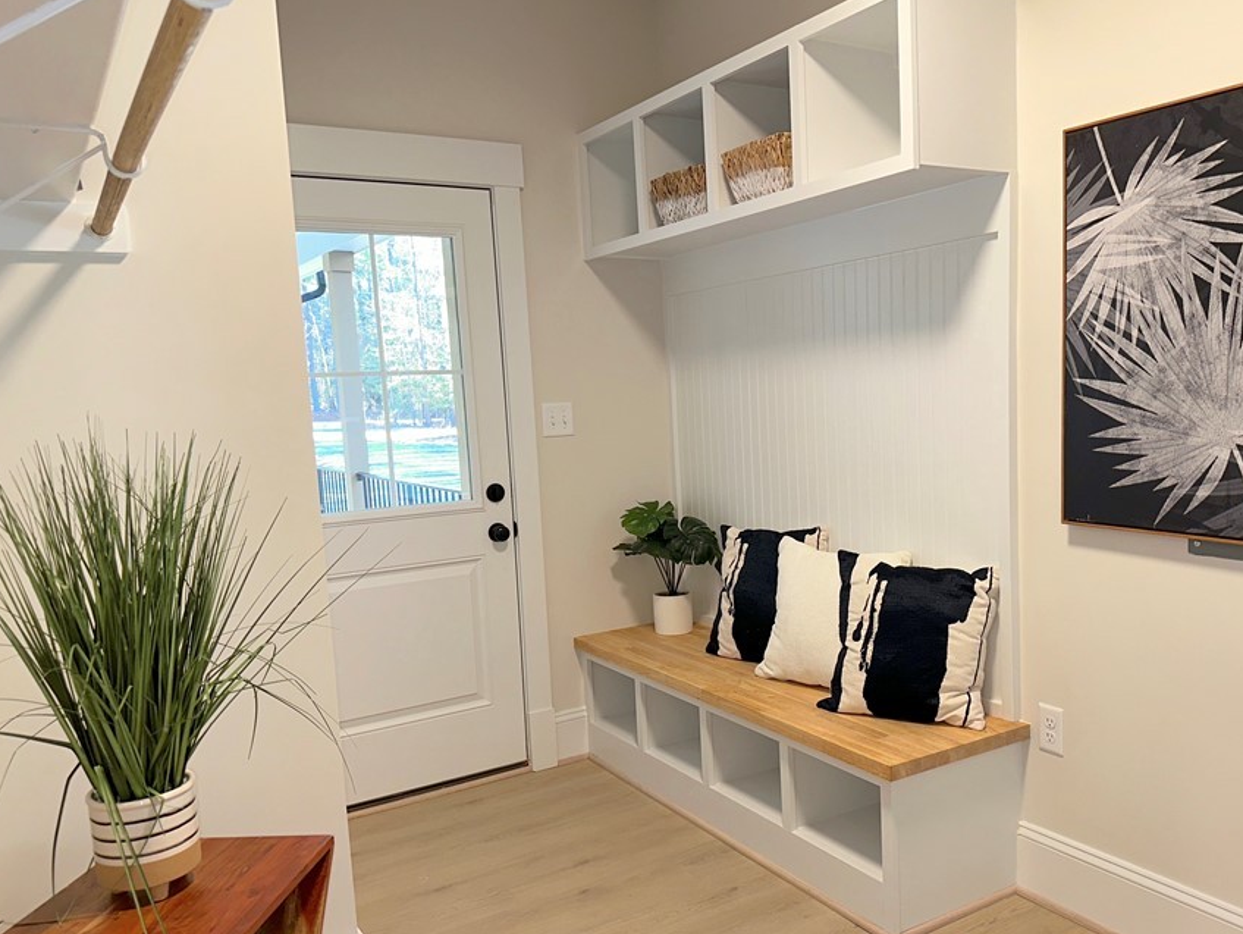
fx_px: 1042
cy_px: 511
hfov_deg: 61.4
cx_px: 712
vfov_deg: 48.2
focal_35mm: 29
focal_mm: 6.86
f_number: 1.78
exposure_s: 1/46
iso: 50
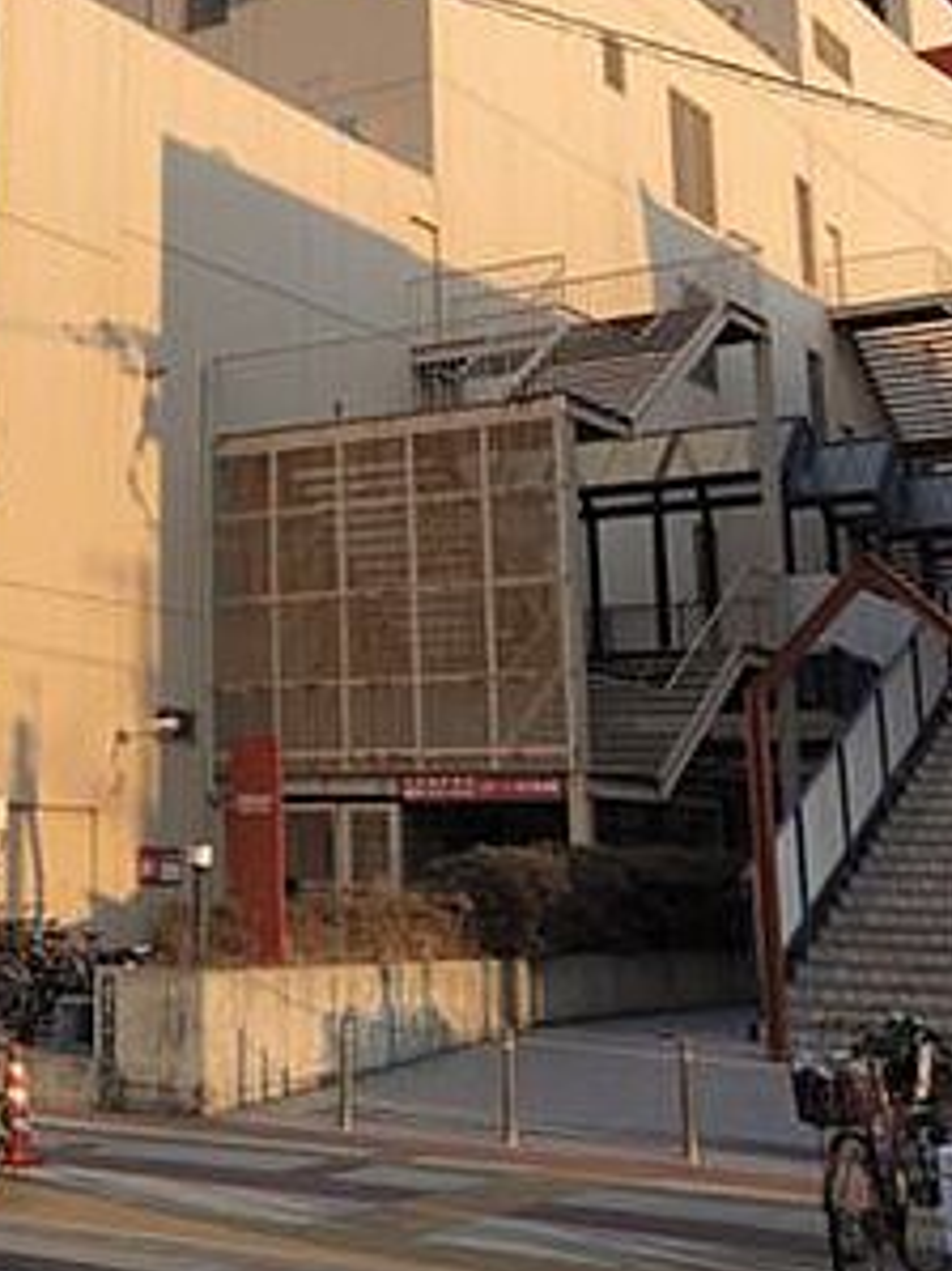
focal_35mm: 58
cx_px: 34
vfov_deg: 32.8
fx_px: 2128
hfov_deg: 24.2
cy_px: 385
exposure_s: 1/676
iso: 20
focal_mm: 3.99
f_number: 1.8
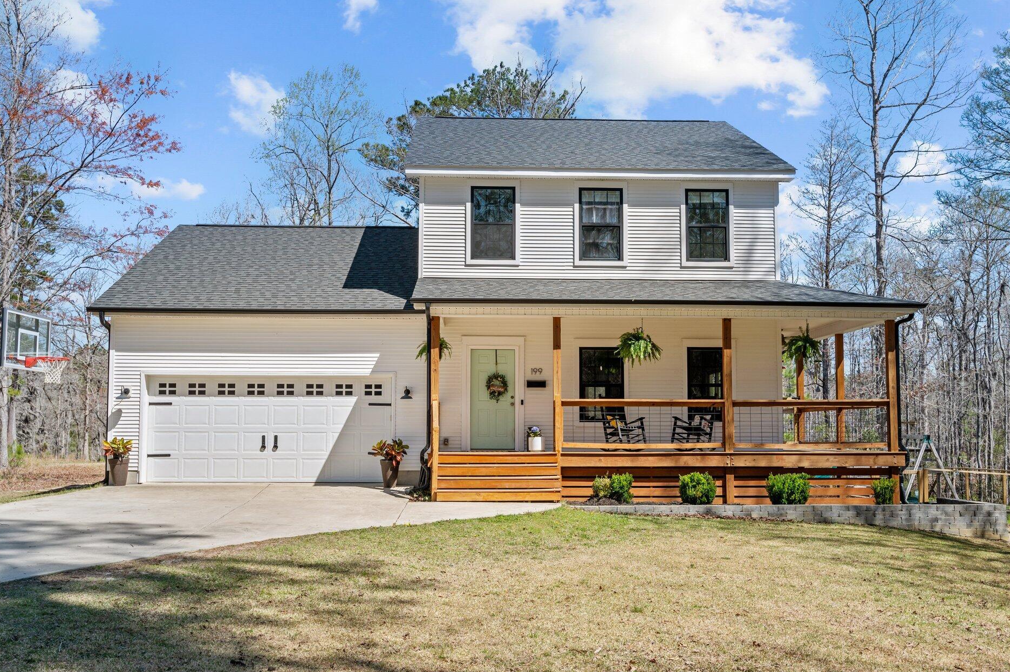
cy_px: 358
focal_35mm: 35
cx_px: 510
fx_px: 981
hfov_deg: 54.5
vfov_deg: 37.8
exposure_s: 1/1000
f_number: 8
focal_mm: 32
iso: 250
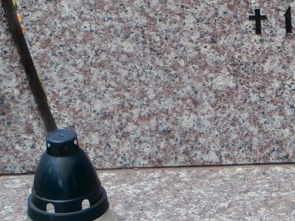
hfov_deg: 8.2
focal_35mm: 241
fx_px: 2054
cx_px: 311
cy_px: -76
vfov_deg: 6.1
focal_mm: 12.1
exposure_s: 1/160
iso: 100
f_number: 4.7
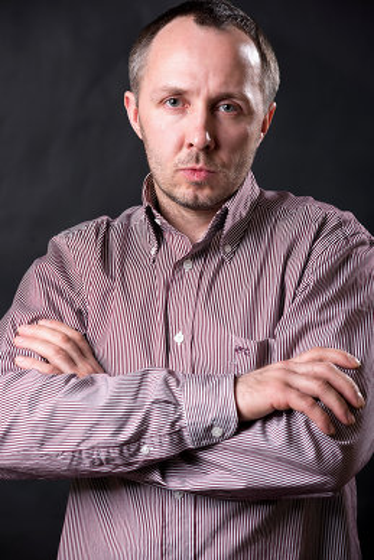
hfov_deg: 11.0
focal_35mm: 125
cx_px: 187
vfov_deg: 16.4
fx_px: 1946
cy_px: 280
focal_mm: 125
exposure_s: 1/160
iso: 100
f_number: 8
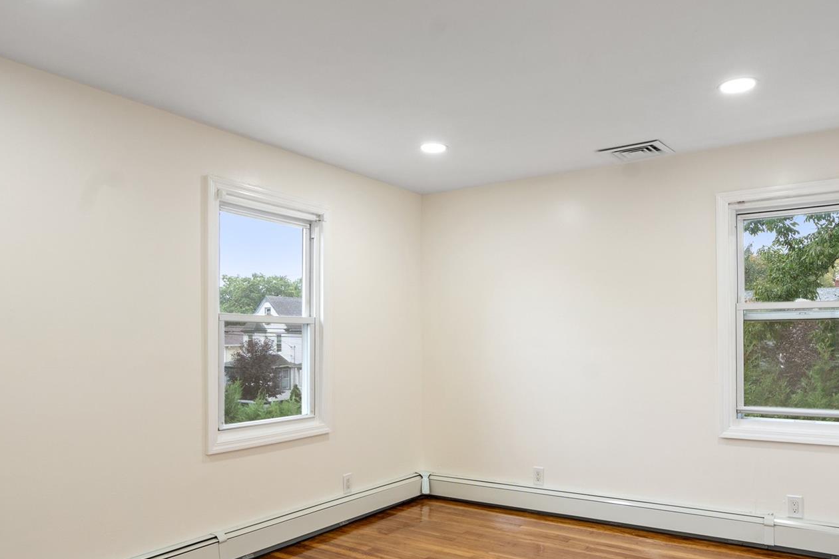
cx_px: 473
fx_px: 606
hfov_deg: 69.1
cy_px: 336
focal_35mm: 26
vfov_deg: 49.2
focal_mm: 16
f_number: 6.3
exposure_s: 1/10
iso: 400
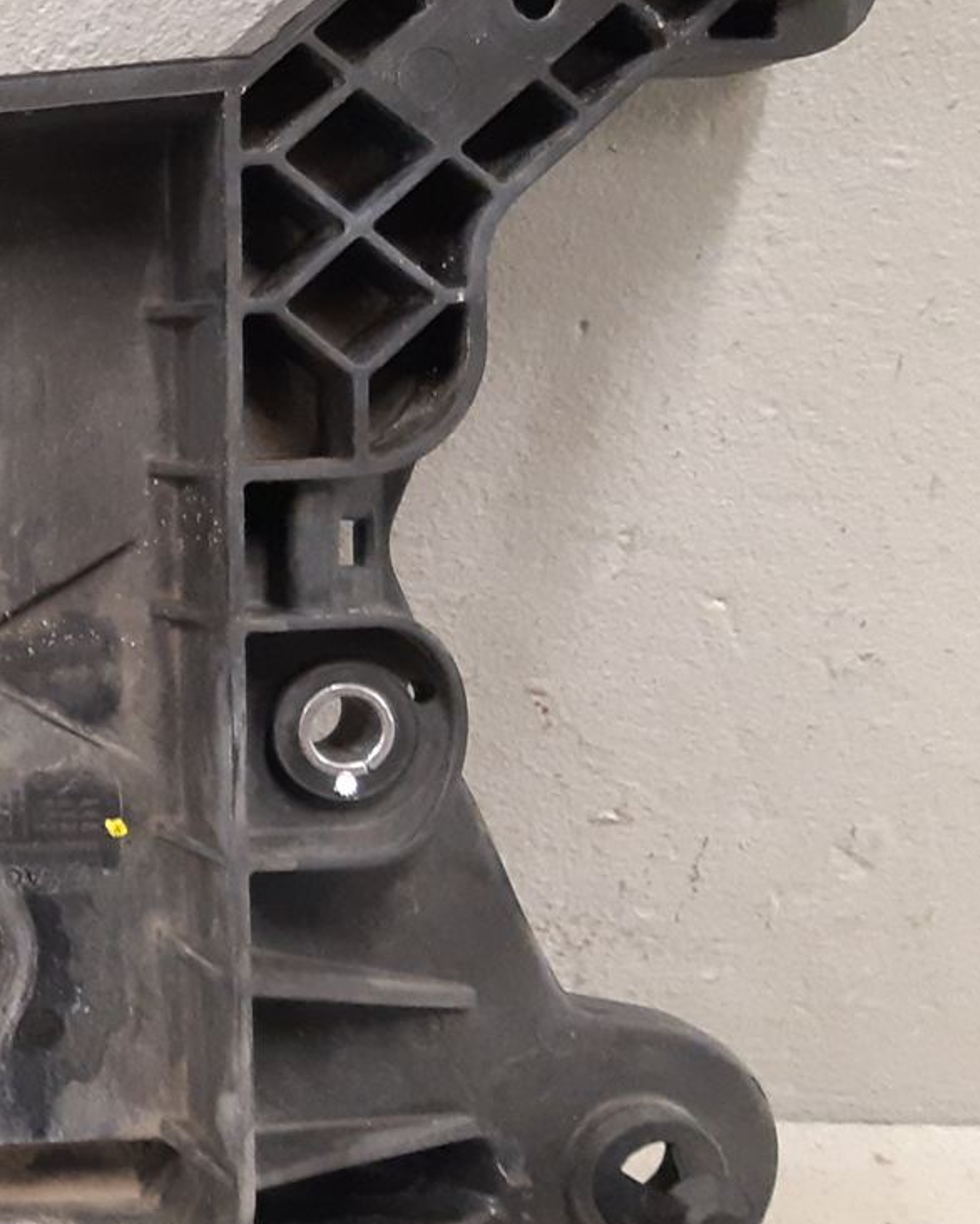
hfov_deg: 18.3
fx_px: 2573
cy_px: 580
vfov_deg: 26.8
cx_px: -617
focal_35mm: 71
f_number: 1.7
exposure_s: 1/33
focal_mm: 3.93
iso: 250
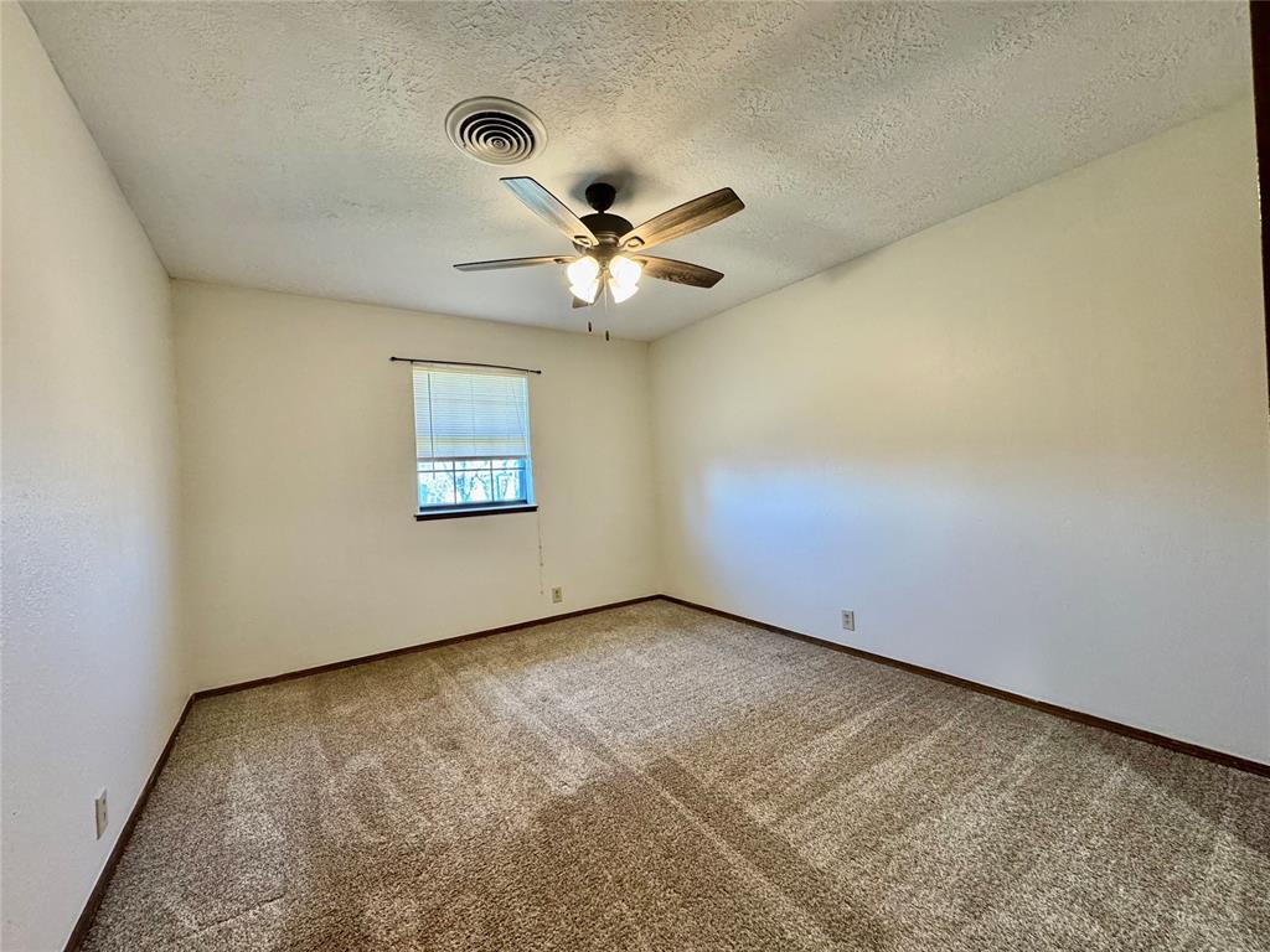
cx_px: 635
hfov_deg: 102.1
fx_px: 514
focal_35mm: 14
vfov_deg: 85.7
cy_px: 476
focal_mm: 2.22
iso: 250
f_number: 2.2
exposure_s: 1/120
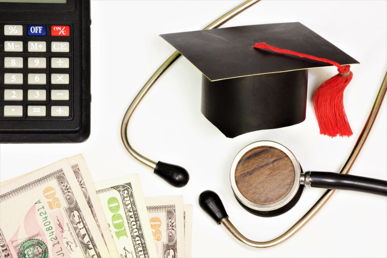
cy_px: 129
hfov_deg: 13.7
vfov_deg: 9.1
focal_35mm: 150
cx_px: 194
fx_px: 1612
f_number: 22
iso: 100
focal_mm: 100
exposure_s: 10
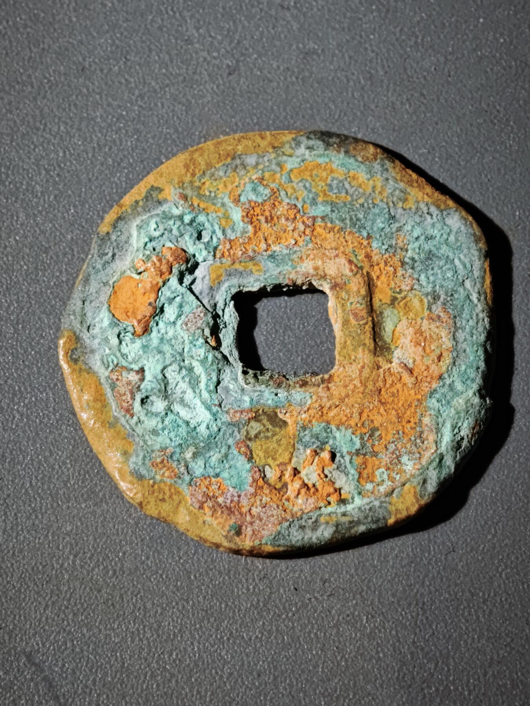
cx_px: 265
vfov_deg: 17.6
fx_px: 2286
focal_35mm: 112
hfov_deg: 13.2
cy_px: 353
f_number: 2
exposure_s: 1/100
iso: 250
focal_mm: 9
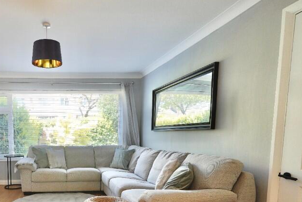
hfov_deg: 63.2
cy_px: 158
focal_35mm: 27
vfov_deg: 46.0
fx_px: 225
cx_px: 70
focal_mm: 11
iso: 125
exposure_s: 1/60
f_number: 4
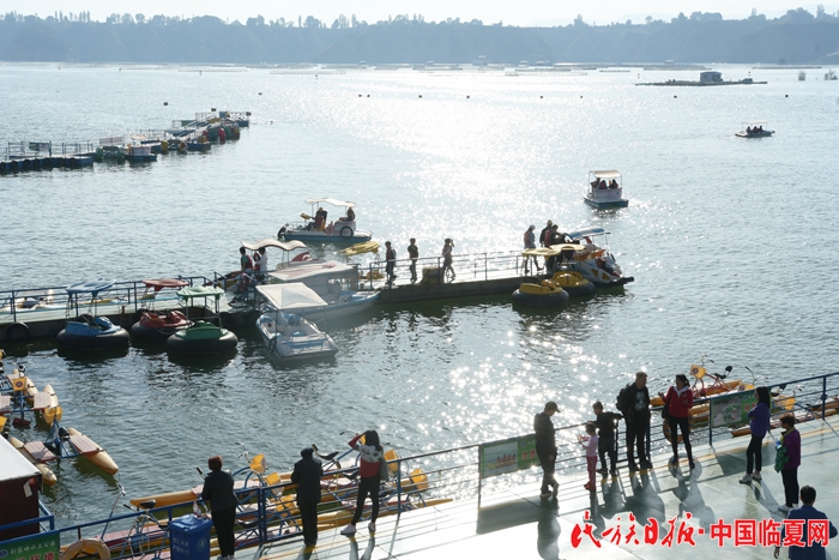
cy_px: 280
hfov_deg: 37.8
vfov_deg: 25.8
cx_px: 420
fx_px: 1224
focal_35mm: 52
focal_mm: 35
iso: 100
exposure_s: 1/125
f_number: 16
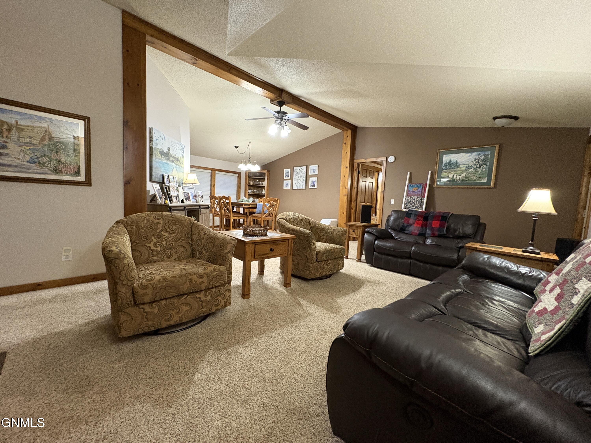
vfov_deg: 85.7
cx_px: 296
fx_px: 239
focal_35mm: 14
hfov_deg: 102.1
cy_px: 222
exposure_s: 1/60
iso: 800
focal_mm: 2.22
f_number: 2.2
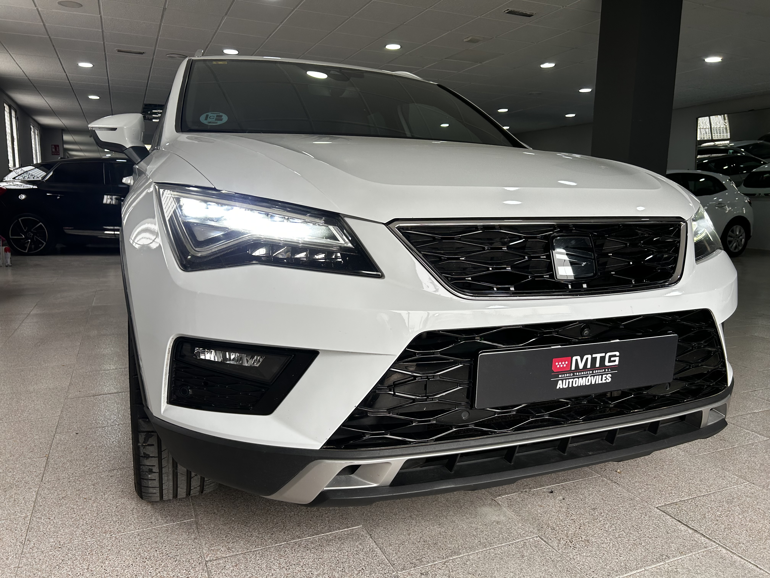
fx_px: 578
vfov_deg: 53.1
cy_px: 289
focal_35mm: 26
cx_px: 385
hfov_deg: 67.3
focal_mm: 5.7
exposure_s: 1/211
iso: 40
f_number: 1.5
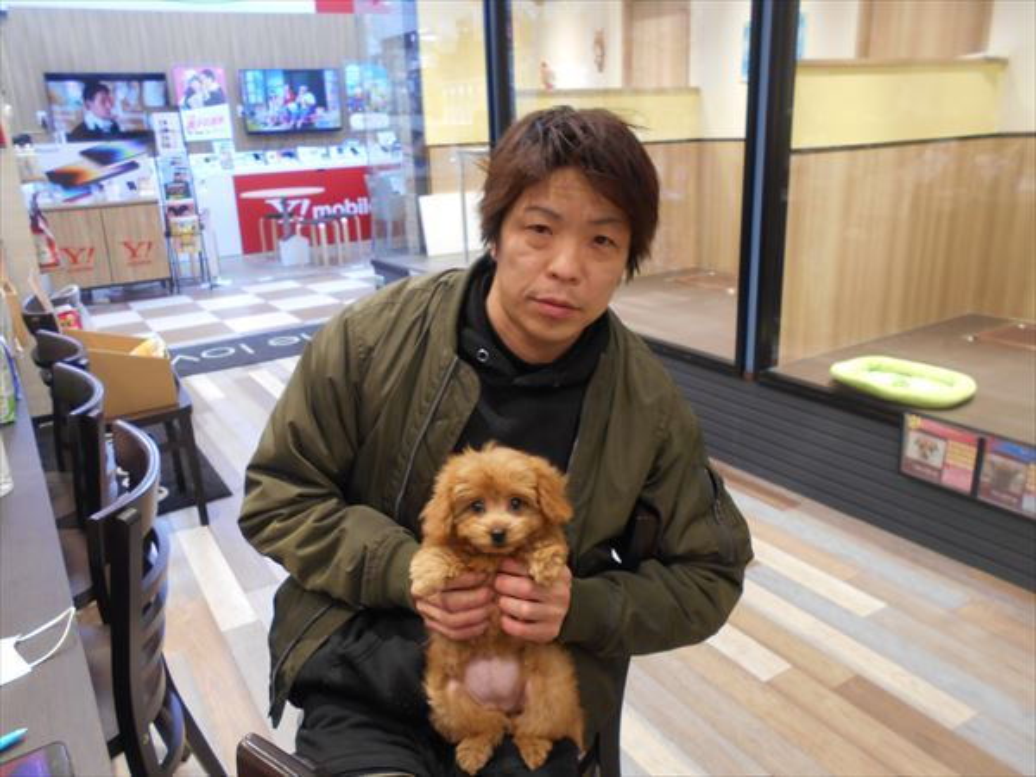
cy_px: 388
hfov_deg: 67.3
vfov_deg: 53.1
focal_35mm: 26
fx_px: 778
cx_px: 518
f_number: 3.2
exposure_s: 1/30
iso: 200
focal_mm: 4.6
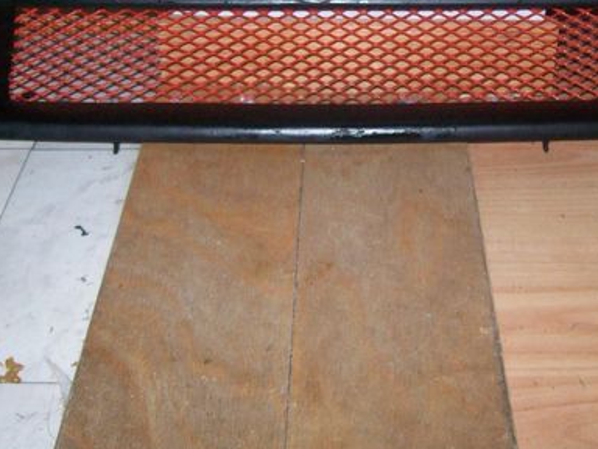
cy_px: 112
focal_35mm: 60
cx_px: 368
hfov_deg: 32.1
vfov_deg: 24.2
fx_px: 1037
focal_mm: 6
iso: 200
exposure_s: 1/64
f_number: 2.7
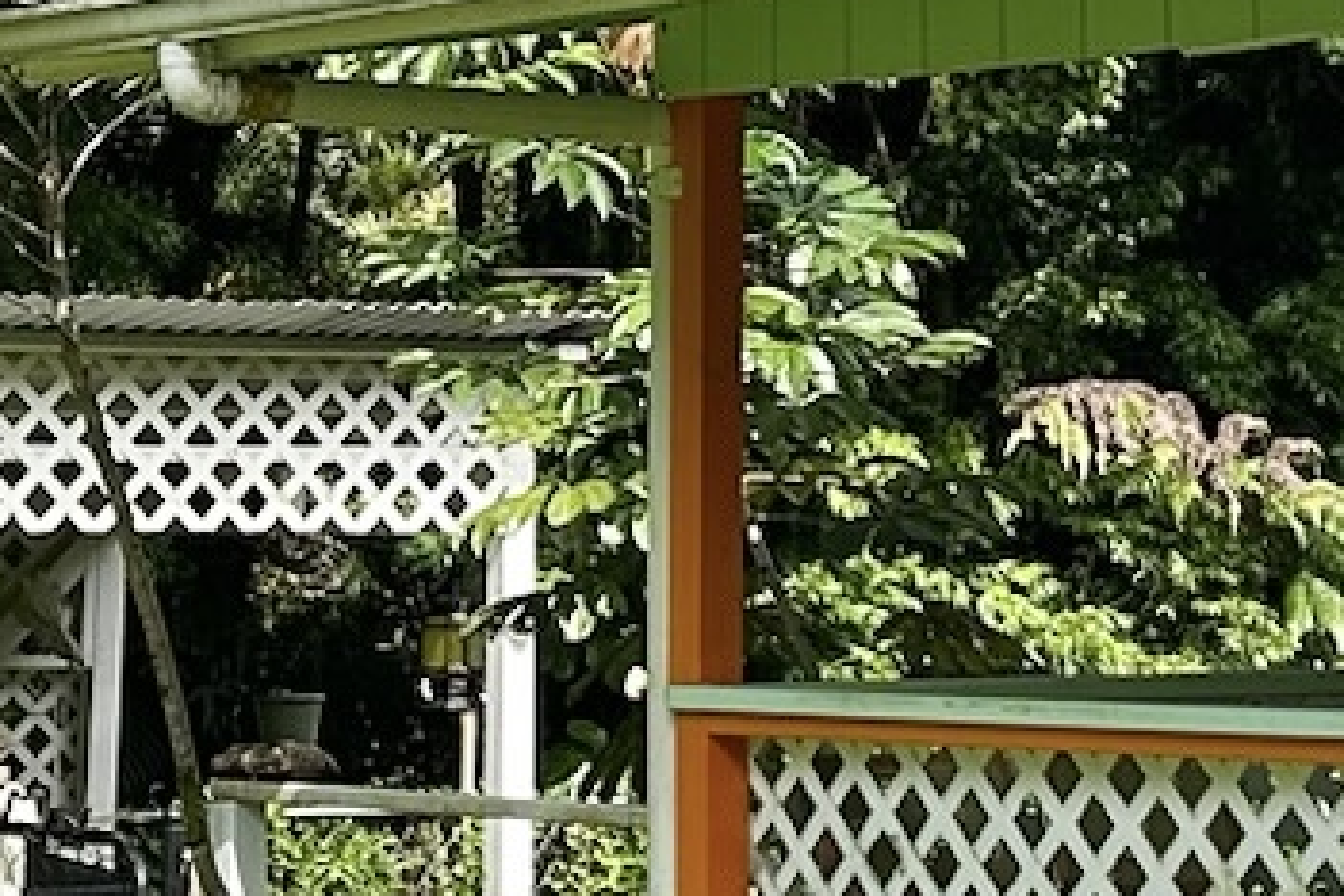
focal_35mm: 158
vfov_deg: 8.6
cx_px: 689
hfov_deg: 13.0
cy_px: -203
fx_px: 5898
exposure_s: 1/2299
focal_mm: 5.7
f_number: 1.5
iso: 50
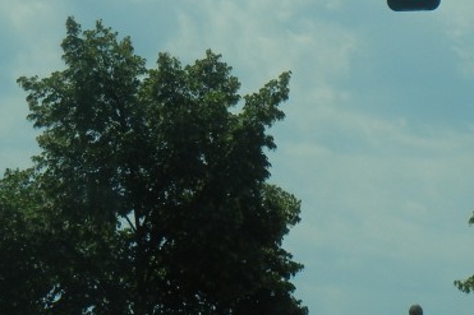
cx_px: 474
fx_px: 3856
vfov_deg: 4.7
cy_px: 209
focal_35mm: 293
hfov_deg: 7.0
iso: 160
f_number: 9
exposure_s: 1/597
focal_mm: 18.3
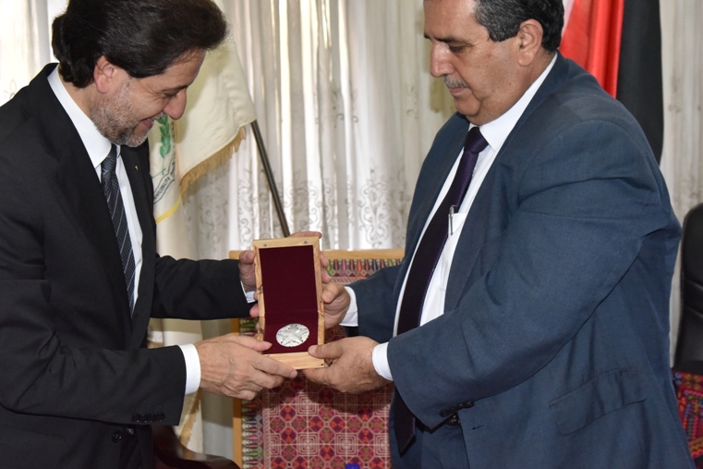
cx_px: 363
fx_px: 1367
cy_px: 214
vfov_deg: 19.4
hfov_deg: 28.8
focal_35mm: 70
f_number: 6.3
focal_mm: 52
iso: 2500
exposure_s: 1/125
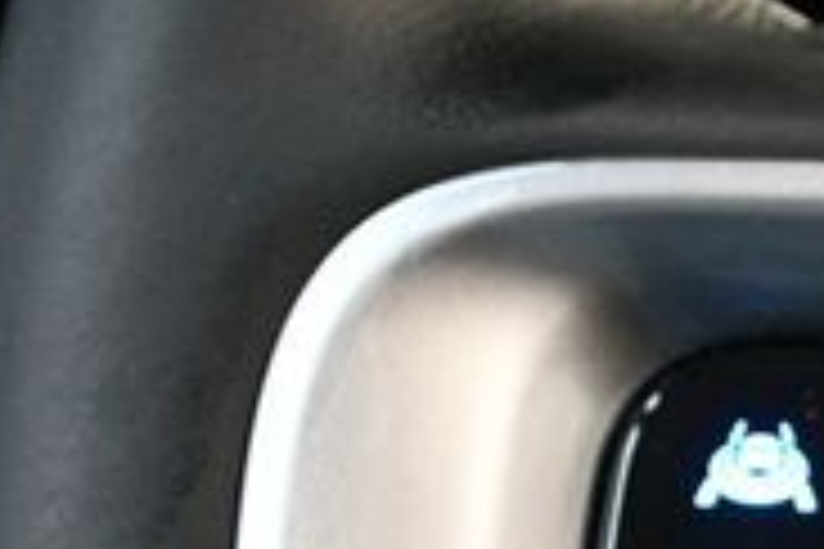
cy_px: 837
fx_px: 4806
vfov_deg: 6.5
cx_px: 1108
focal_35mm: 210
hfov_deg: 9.6
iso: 3600
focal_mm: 40
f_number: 5.3
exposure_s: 1/60
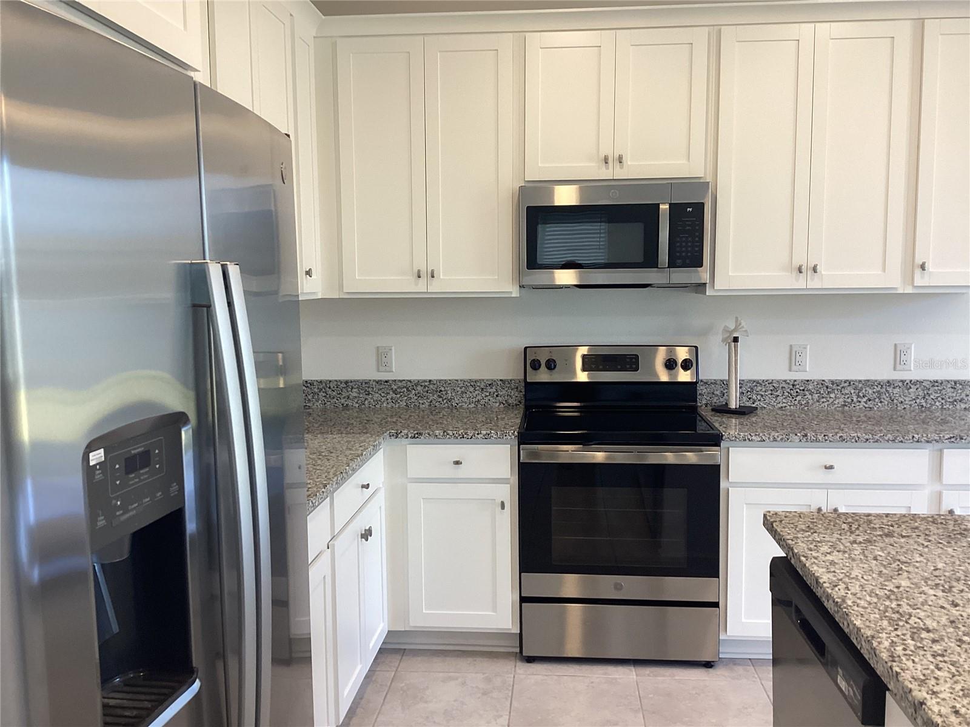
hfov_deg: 58.4
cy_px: 364
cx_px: 485
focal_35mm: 31
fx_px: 869
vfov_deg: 45.4
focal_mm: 3.3
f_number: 2.4
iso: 80
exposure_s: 1/60
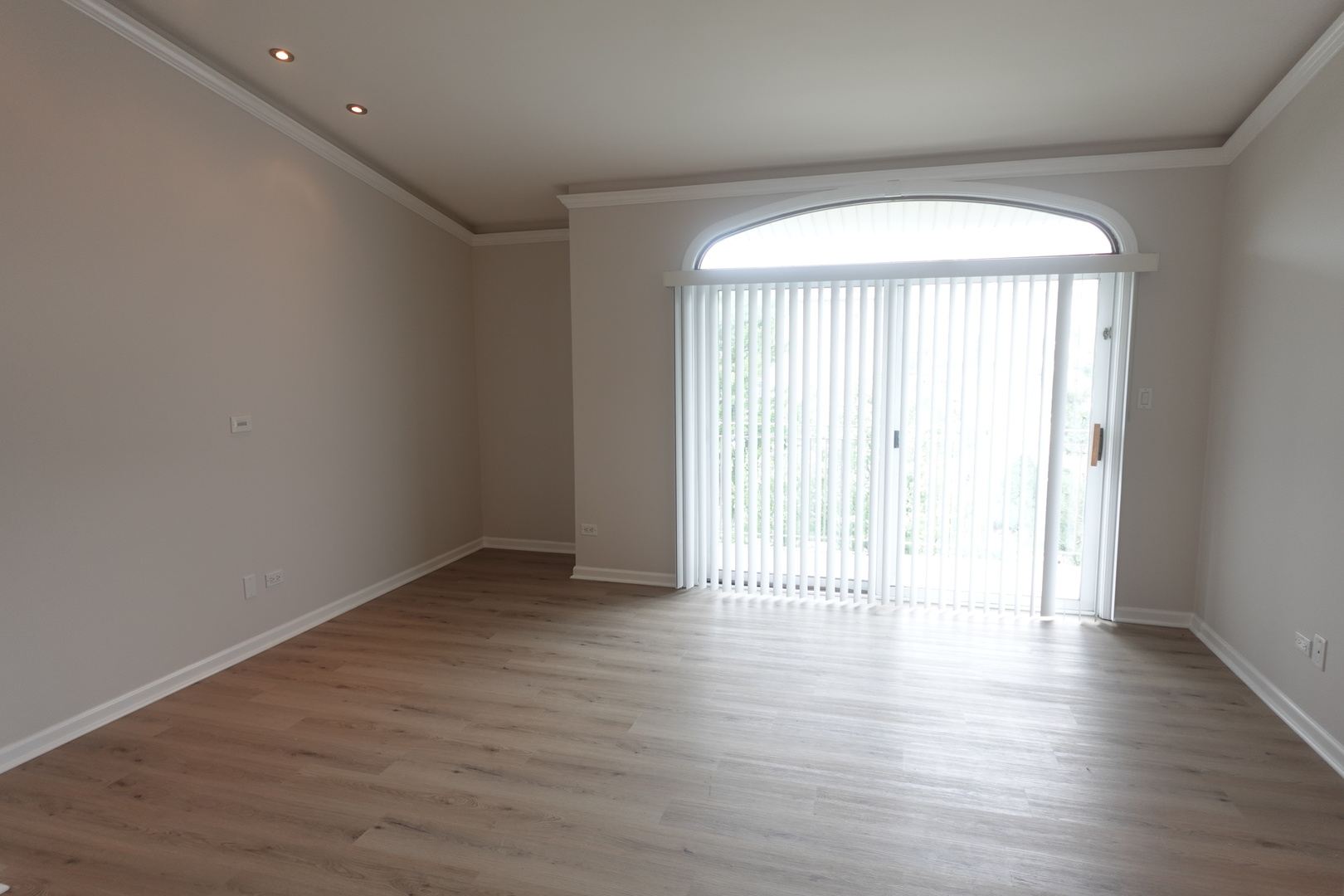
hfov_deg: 84.0
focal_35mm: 20
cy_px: 448
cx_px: 672
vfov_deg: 61.9
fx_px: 747
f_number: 2
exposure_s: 1/80
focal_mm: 7.6
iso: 125
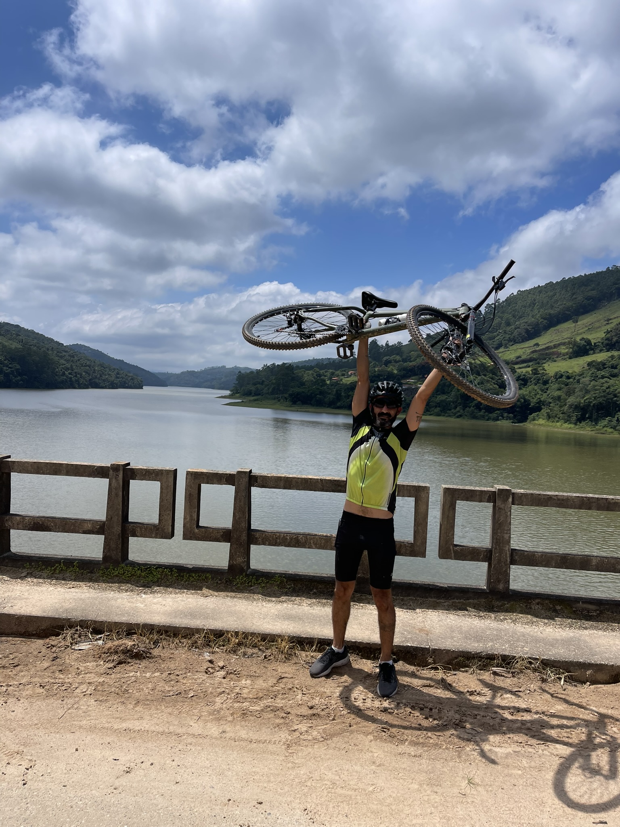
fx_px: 597
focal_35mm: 25
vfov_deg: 69.4
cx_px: 310
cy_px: 414
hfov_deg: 54.9
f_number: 1.6
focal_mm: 5.1
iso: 32
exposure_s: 1/6250
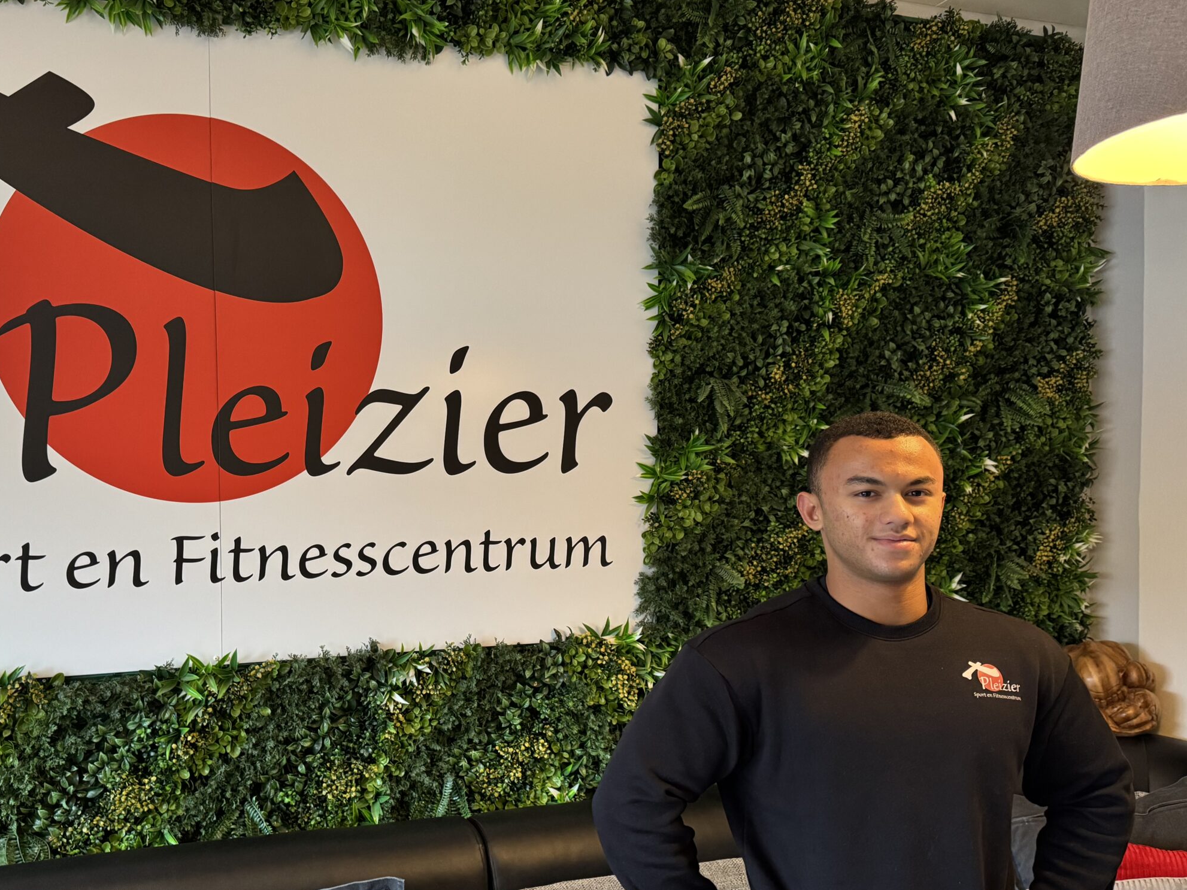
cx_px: 464
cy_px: 505
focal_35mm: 31
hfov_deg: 57.8
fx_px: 1063
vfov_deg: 45.3
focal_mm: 6.76
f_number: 1.78
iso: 500
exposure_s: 1/50
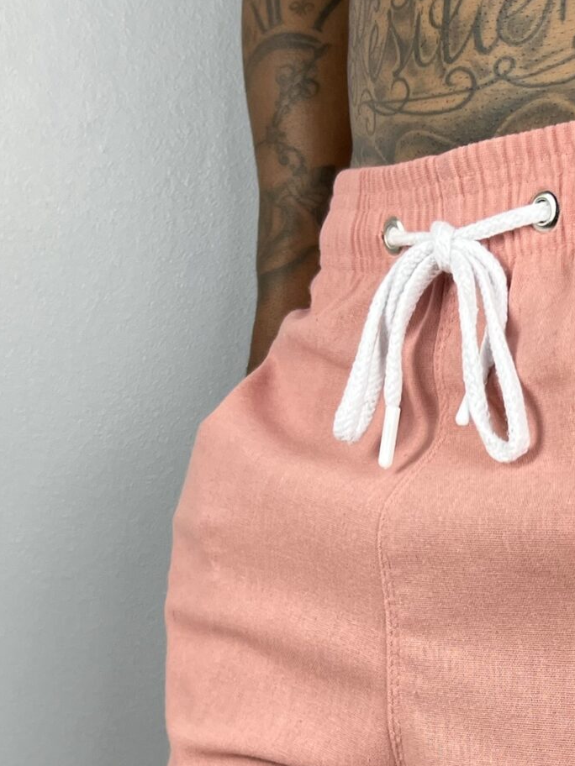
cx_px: 610
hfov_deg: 19.4
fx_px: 1617
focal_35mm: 73
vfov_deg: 26.2
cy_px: 611
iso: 40
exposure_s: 1/120
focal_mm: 5.7
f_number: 1.5
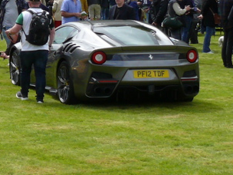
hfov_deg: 11.9
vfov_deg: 9.8
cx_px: -220
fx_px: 1010
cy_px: 1
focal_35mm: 150
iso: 100
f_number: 5.6
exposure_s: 1/320
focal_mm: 7.9
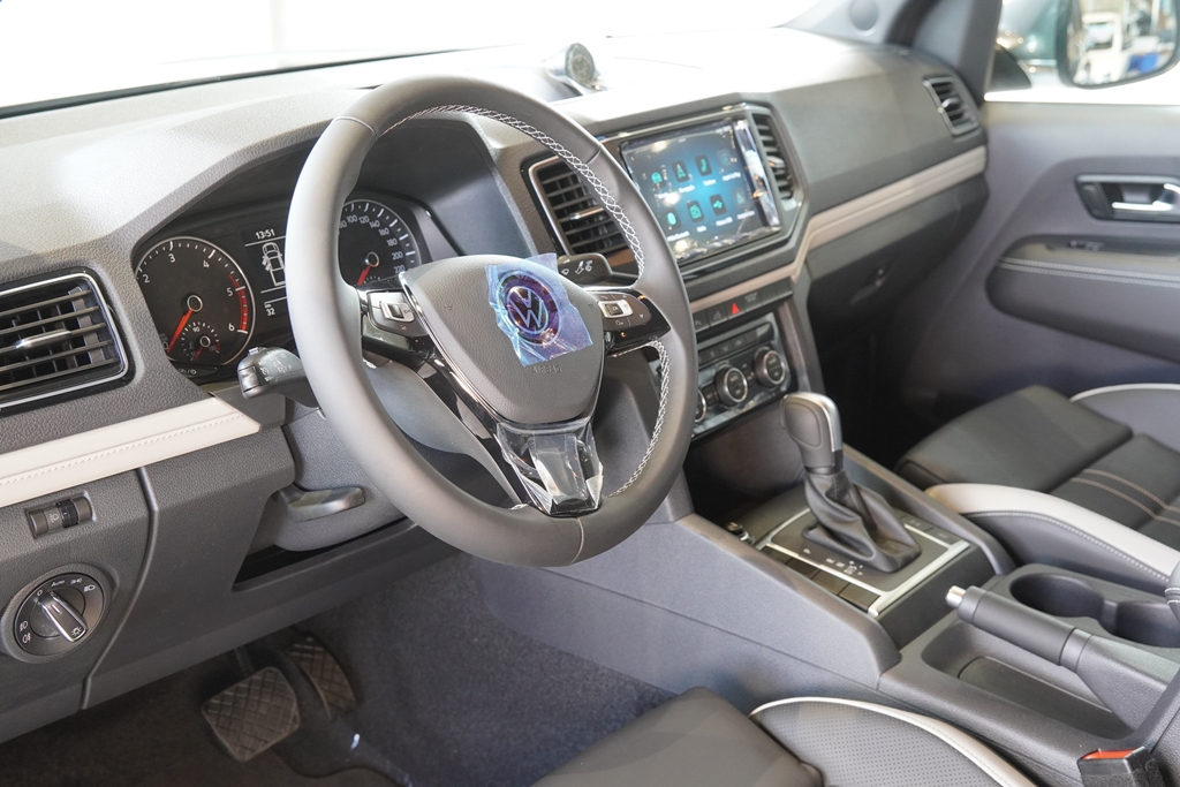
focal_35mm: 44
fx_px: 1426
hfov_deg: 45.0
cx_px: 590
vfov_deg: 30.9
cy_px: 394
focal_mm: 29
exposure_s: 1/60
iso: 1250
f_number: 4
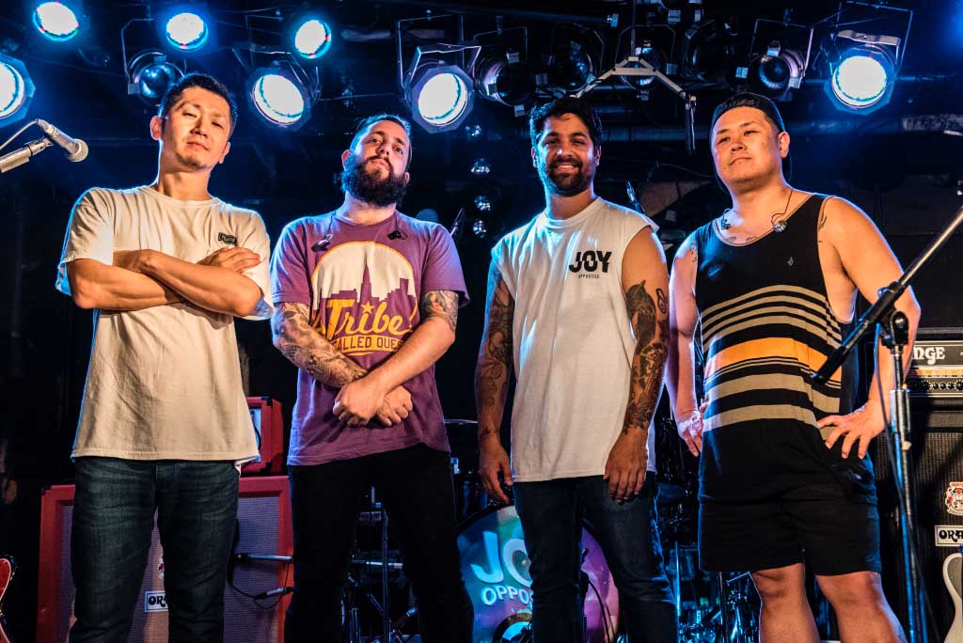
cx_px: 482
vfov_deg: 35.1
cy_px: 322
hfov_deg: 50.7
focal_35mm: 38
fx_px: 1017
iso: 4000
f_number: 4
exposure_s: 1/125
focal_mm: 38
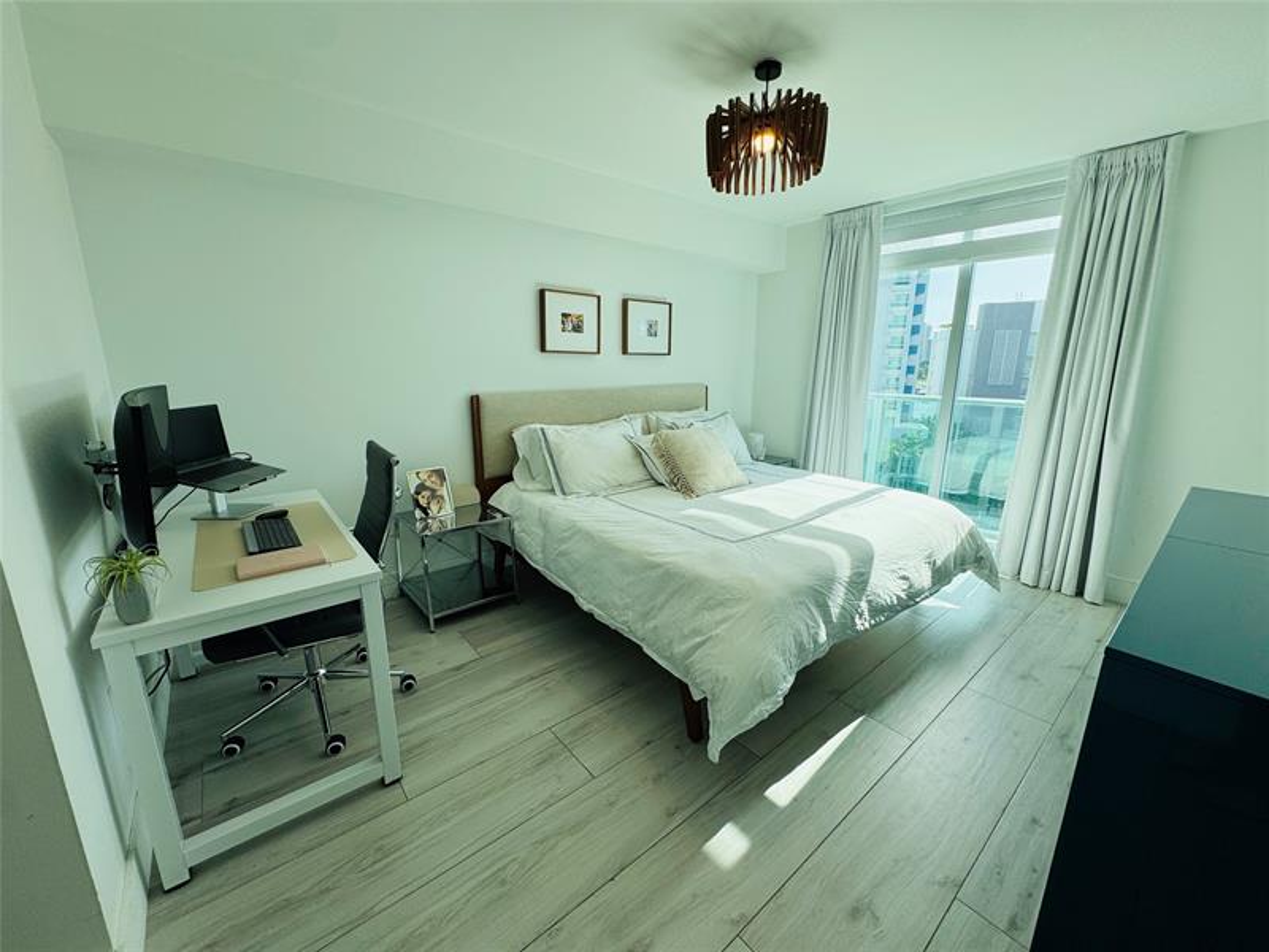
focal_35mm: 14
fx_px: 513
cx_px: 634
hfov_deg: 102.1
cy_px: 476
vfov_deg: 85.7
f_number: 2.2
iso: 40
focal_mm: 2.22
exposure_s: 1/537
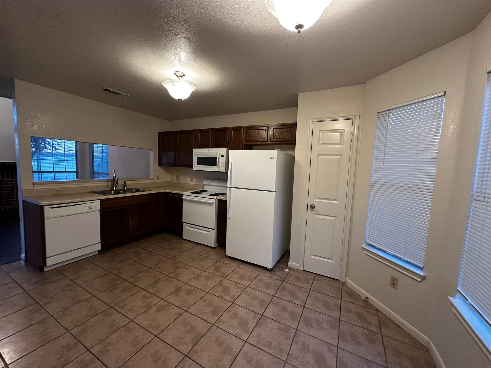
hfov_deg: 102.1
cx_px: 246
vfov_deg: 85.7
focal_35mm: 14
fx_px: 199
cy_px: 184
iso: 400
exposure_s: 1/60
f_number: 2.2
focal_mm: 2.22
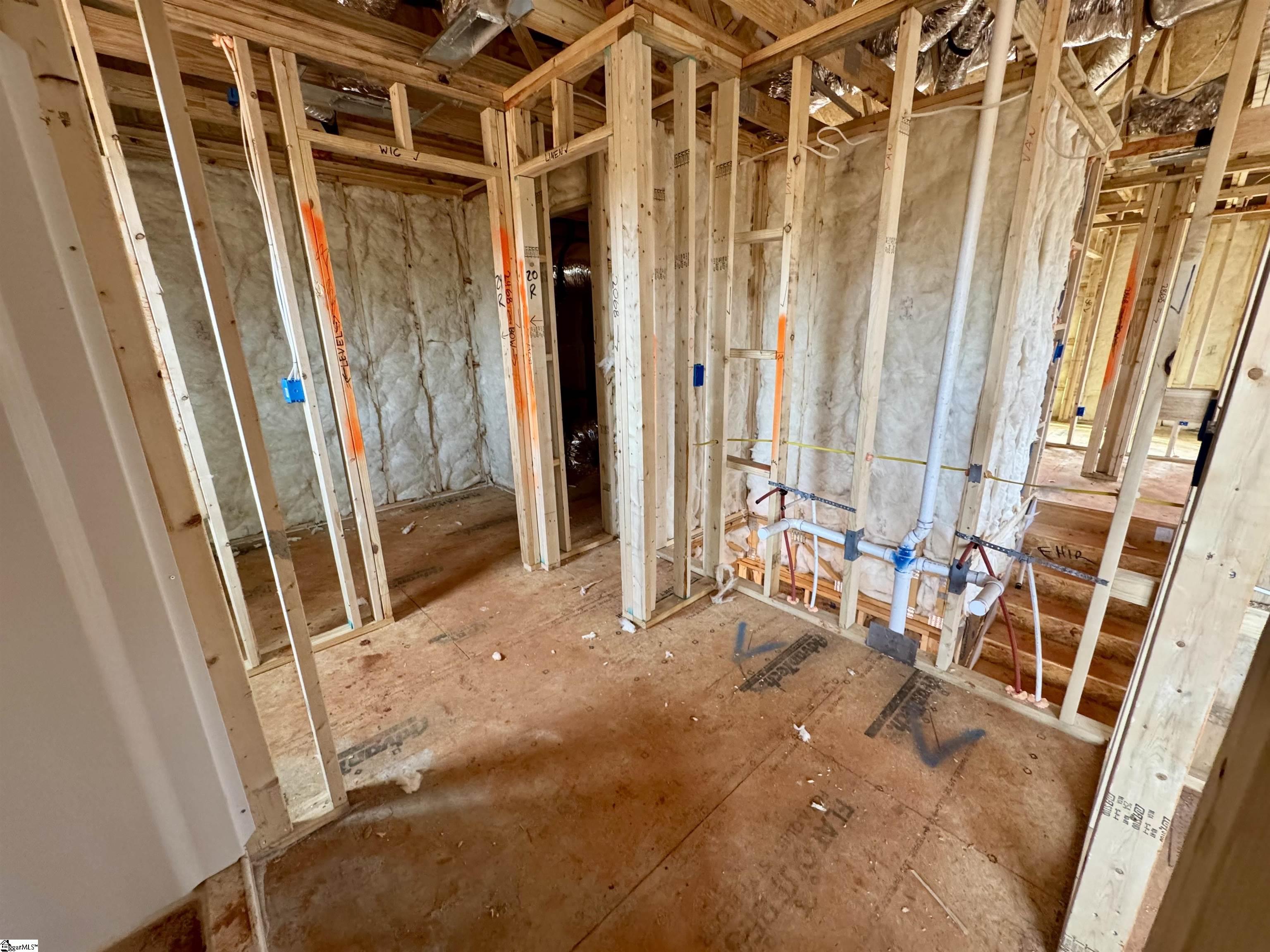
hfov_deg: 102.1
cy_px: 476
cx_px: 635
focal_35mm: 14
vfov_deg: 85.7
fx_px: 514
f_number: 2.2
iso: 320
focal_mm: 2.22
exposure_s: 1/99
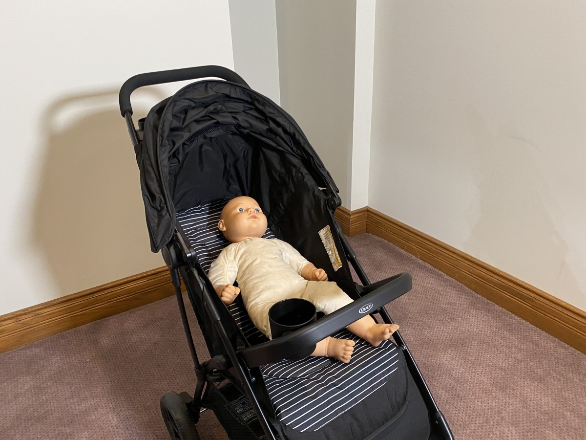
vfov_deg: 53.1
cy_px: 220
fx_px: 440
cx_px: 293
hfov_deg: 67.3
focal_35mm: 26
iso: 320
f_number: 1.8
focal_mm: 4.25
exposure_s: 1/60
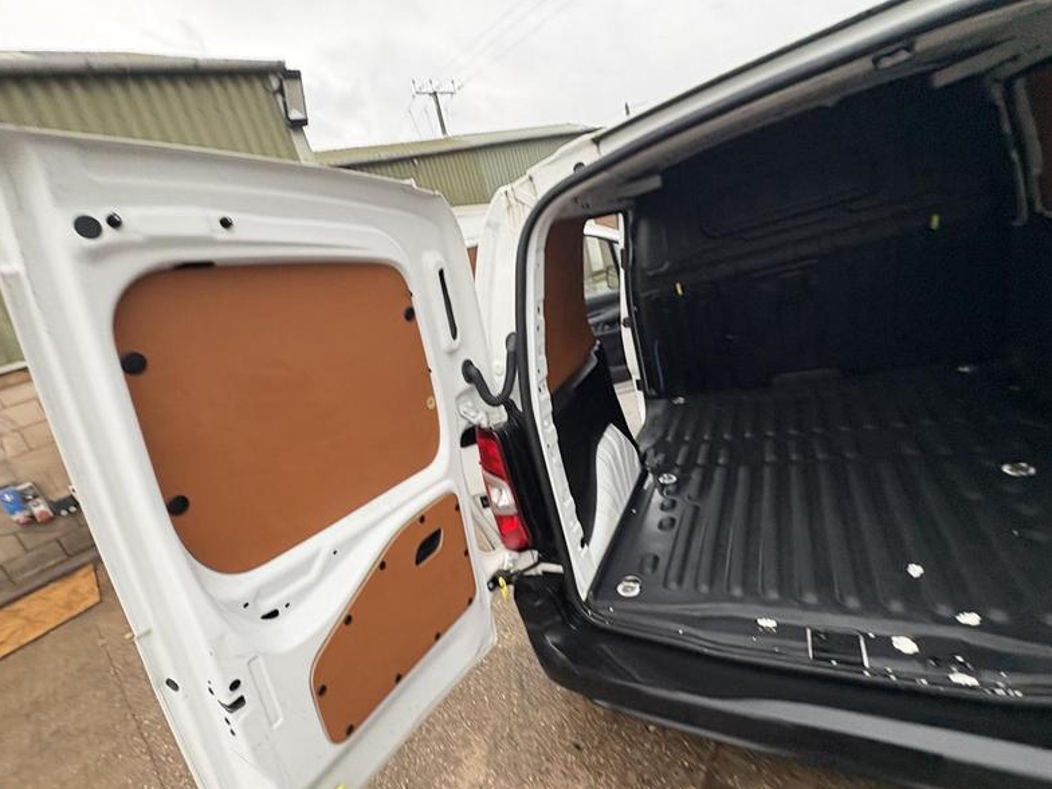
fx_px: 486
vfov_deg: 77.9
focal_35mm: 16
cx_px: 475
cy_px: 431
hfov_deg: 94.2
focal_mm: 2.22
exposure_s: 1/61
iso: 250
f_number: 2.2
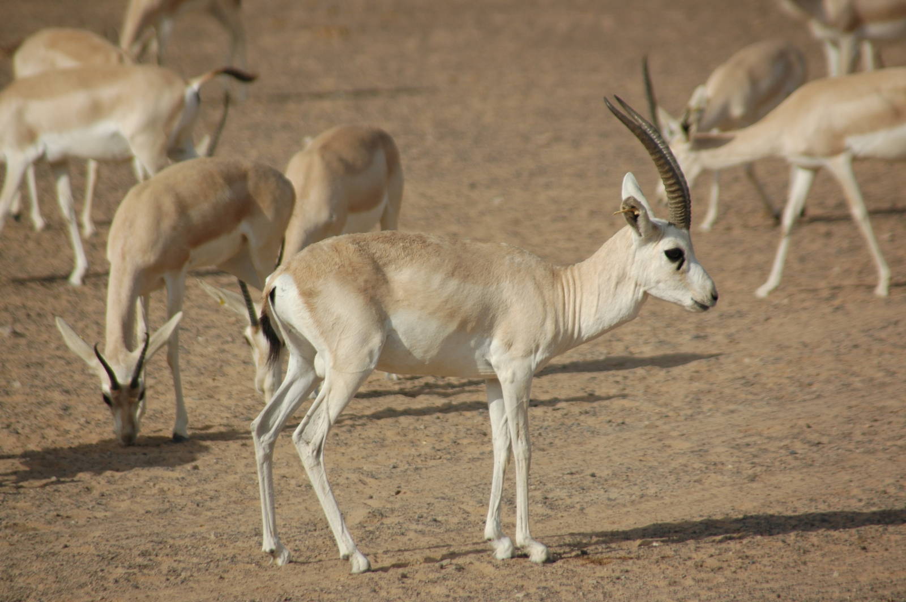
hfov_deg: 5.1
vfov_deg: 3.4
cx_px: 453
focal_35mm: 405
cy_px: 301
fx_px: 10184
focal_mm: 270
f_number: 6.3
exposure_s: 1/1000
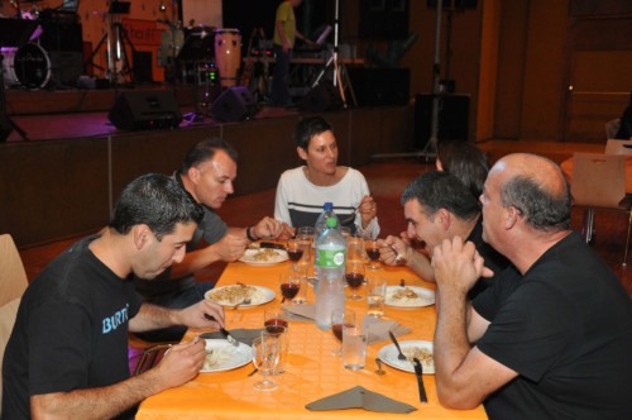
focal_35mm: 48
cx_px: 316
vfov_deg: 28.0
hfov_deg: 41.2
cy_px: 210
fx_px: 842
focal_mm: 32
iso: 800
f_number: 4.2
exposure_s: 1/60
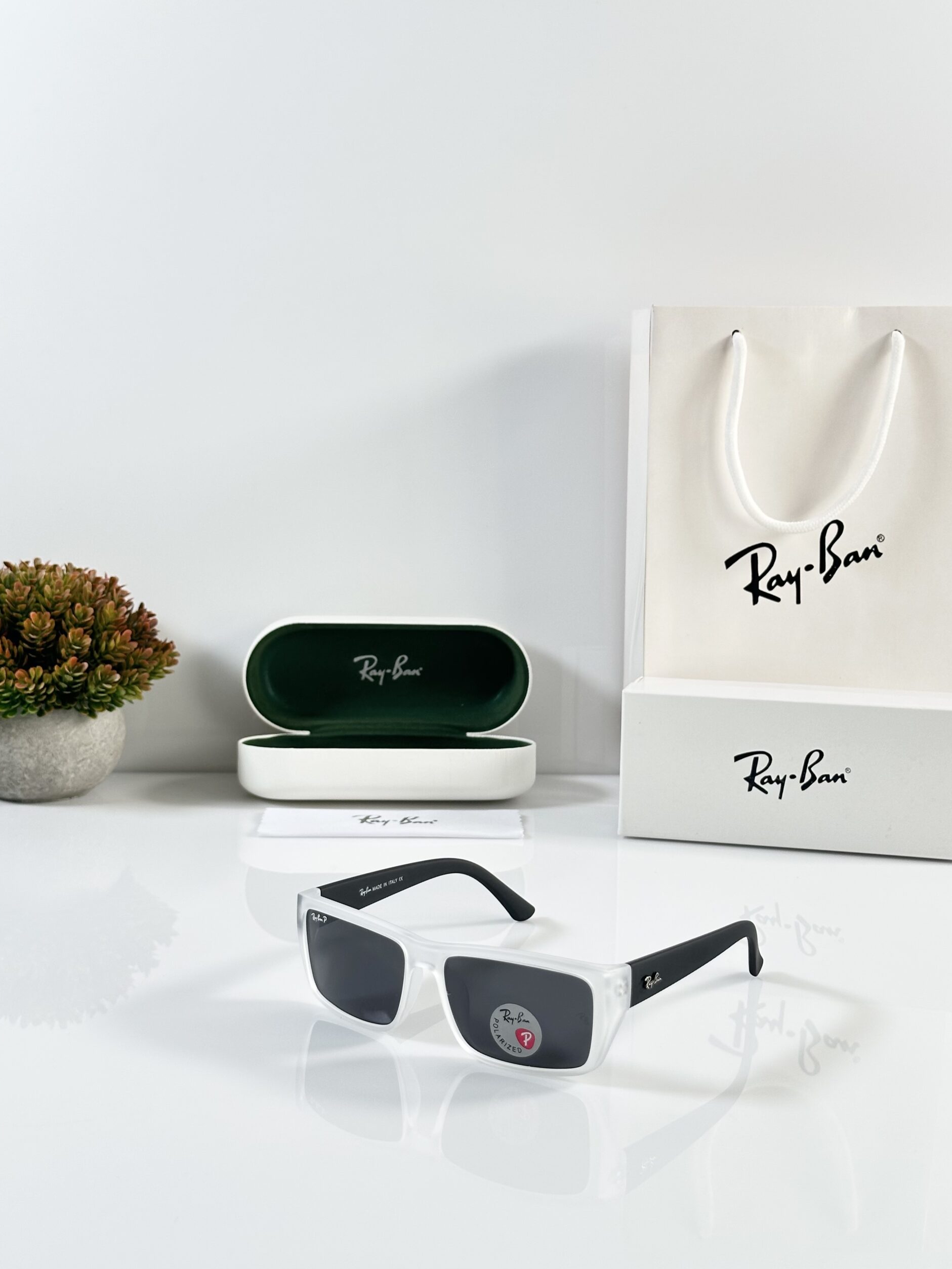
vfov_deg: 38.9
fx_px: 1797
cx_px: 482
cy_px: 645
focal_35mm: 49
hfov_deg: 29.7
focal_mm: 6.86
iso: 64
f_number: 1.78
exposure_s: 1/100
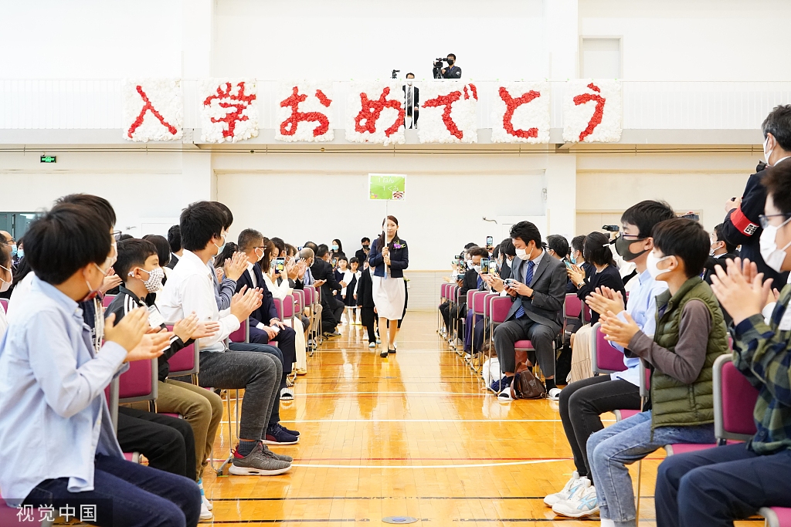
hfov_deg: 38.9
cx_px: 396
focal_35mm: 51
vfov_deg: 26.5
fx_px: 1121
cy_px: 264
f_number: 5.6
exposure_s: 1/100
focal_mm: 51
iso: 6400
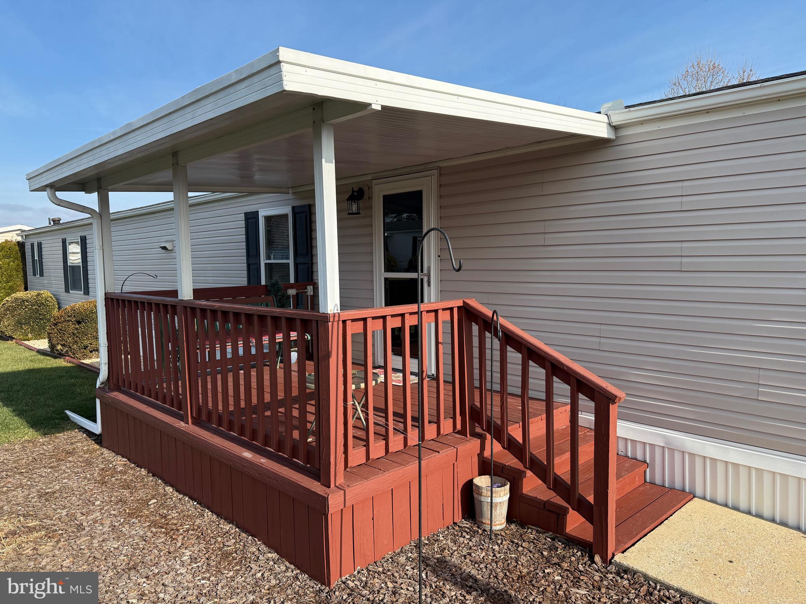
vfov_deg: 56.8
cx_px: 403
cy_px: 302
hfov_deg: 71.6
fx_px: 559
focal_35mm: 24
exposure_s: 1/3279
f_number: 1.78
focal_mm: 6.76
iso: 100
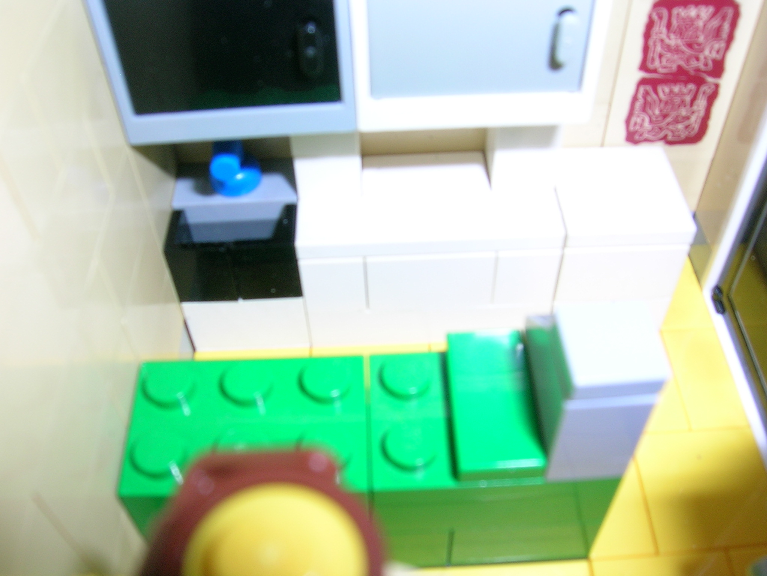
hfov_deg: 52.6
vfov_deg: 40.7
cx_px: 384
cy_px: 288
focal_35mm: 35
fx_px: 776
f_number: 4.8
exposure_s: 1/60.1
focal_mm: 5.4
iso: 50
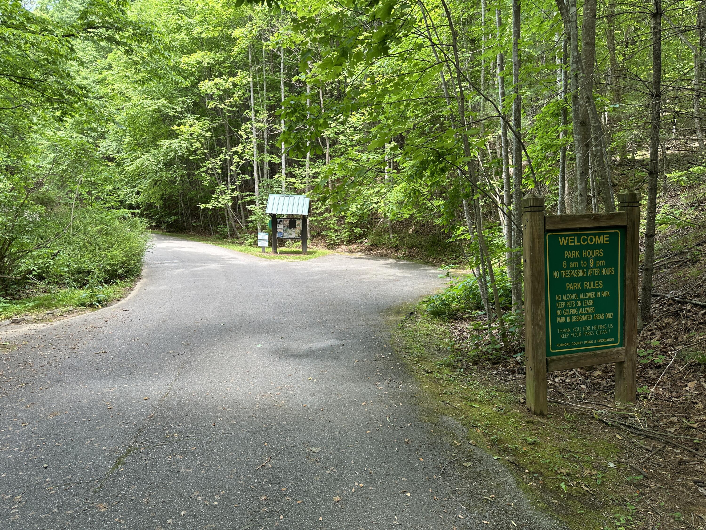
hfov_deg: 71.6
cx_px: 353
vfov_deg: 56.8
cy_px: 265
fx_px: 489
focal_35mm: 24
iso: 64
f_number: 1.78
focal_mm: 6.86
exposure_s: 1/121
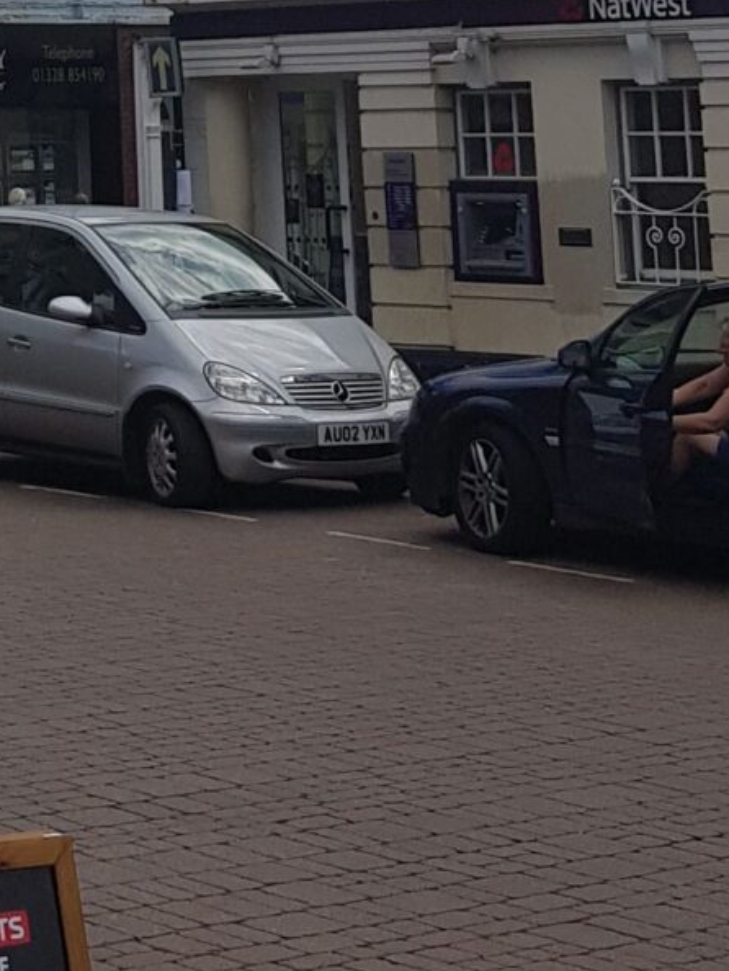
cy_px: -306
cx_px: -325
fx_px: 3143
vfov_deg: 16.6
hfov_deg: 12.6
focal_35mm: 112
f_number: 1.7
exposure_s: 1/3304
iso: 40
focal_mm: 4.2
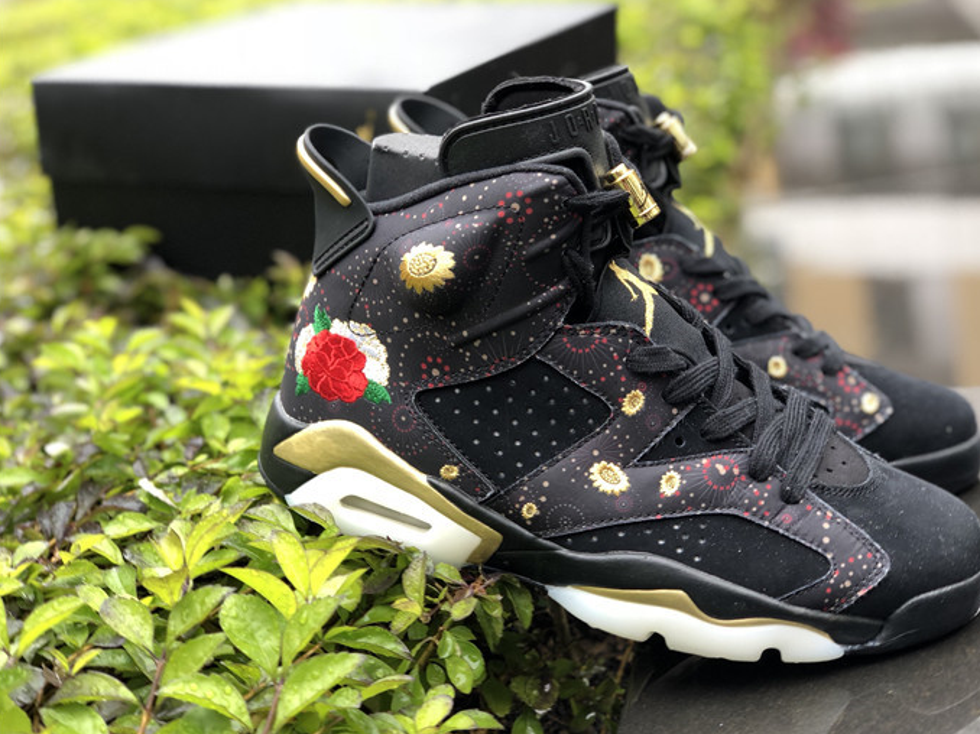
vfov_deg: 26.1
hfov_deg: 34.3
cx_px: 522
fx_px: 1585
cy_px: 379
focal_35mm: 56
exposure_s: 1/100
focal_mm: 6
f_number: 2.4
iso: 40
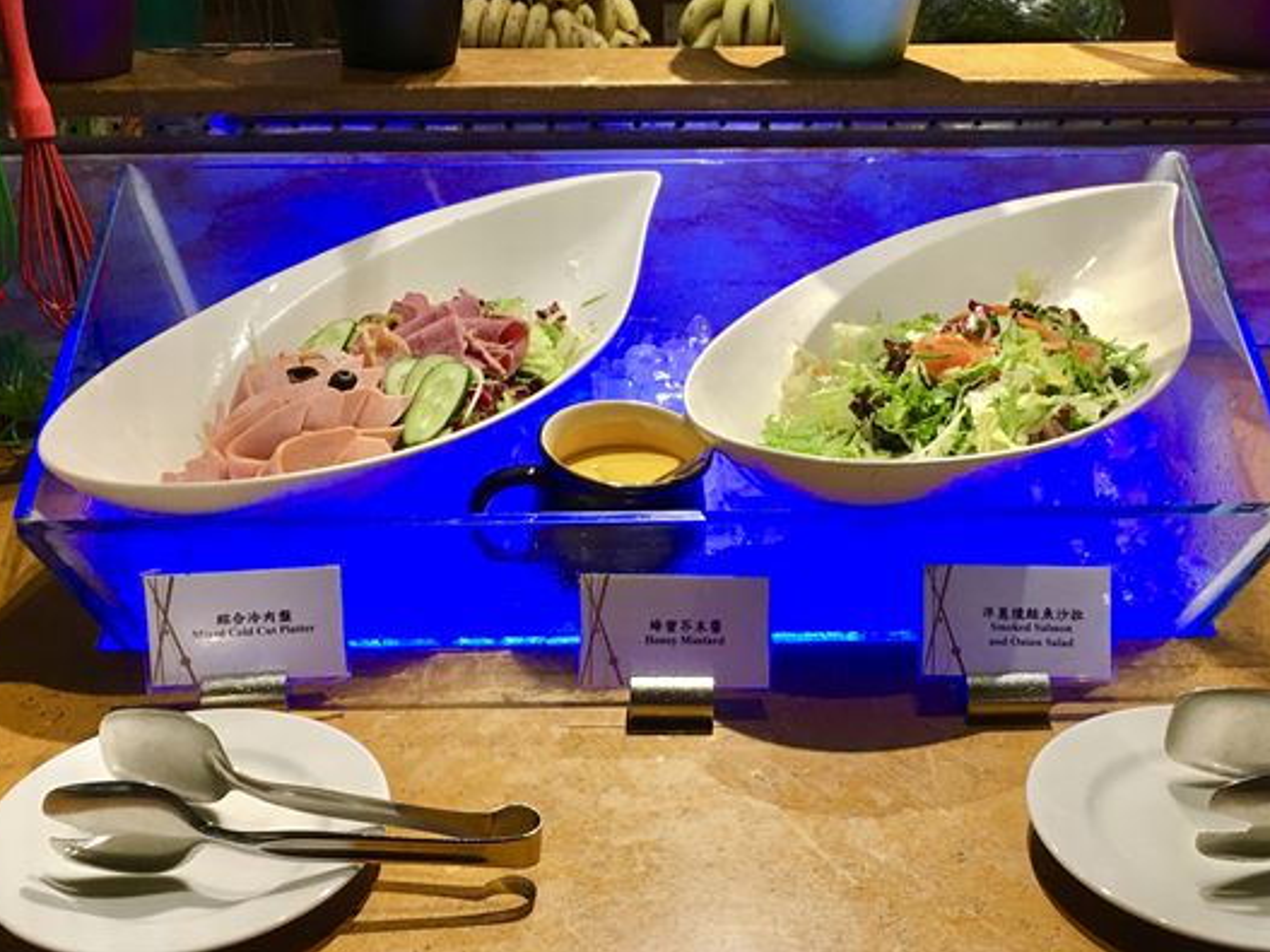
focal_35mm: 44
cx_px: 655
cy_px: 559
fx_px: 1614
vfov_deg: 32.8
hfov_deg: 42.9
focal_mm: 4.15
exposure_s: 1/30
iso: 40
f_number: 2.2
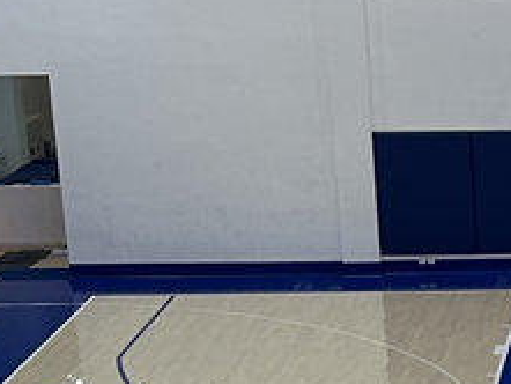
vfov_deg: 14.8
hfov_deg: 19.2
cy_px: 551
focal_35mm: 94
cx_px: 671
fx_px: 1388
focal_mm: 5.7
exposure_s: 1/184
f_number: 1.5
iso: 50
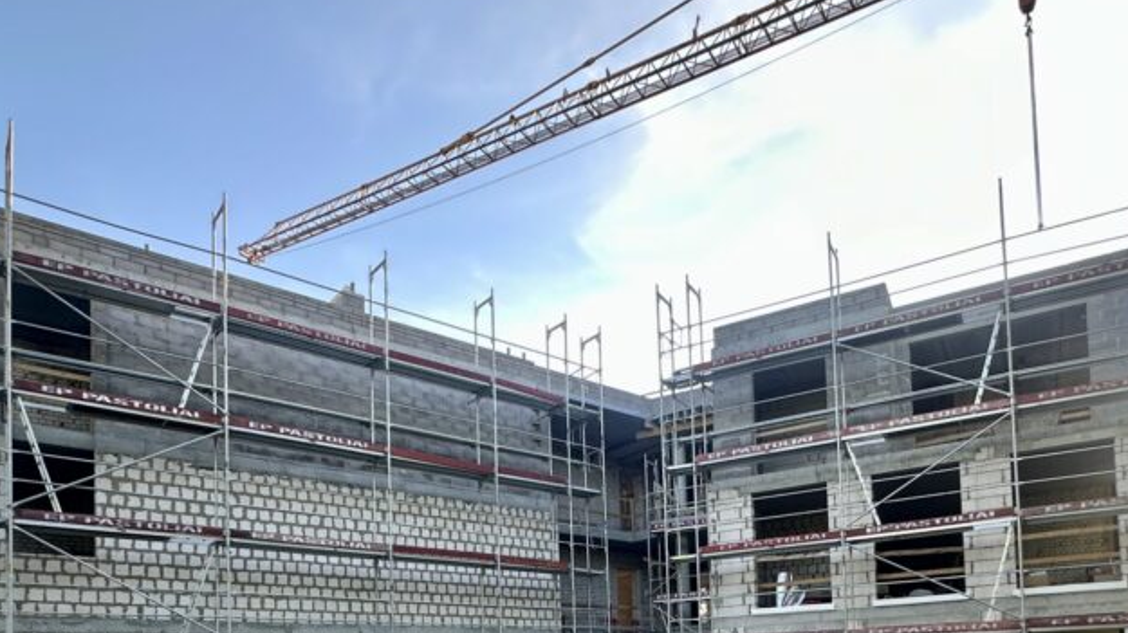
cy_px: 611
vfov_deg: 41.0
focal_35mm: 25
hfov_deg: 74.0
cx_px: 596
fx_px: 747
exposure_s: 1/99
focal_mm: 2.22
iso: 50
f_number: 2.2
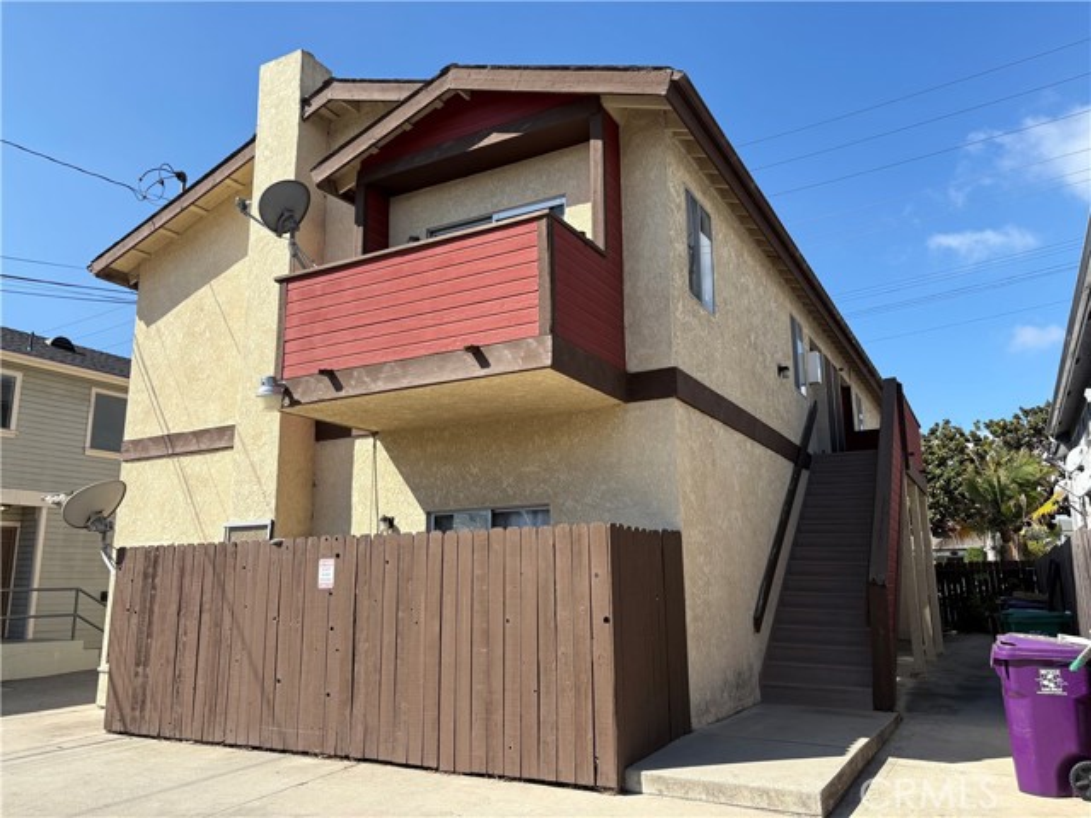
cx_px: 546
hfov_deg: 67.3
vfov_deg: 53.1
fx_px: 819
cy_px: 409
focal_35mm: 26
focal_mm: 5.96
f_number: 1.6
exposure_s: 1/2364
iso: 50
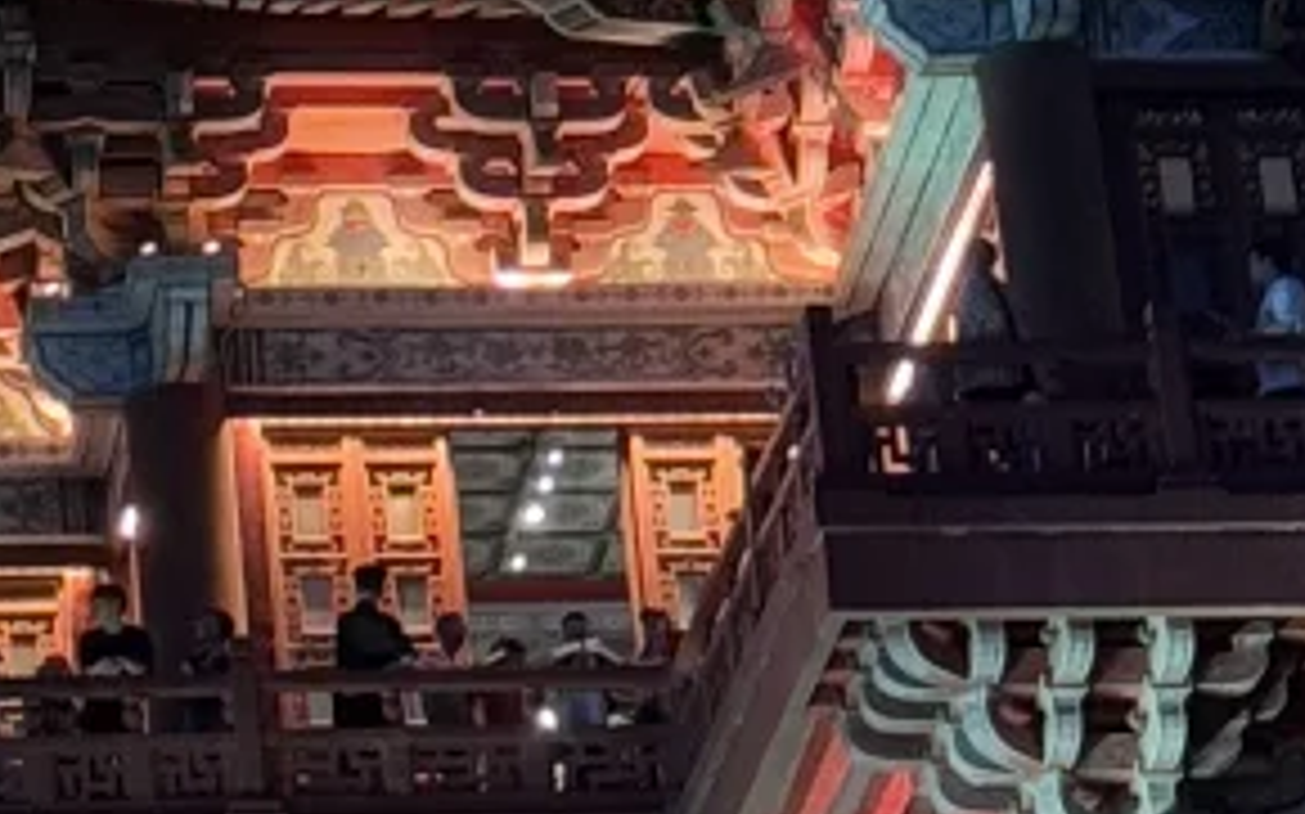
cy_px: -211
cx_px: -356
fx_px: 8995
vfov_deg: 5.2
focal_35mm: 253
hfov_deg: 8.2
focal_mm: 6.76
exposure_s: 1/33
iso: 400
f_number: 1.78
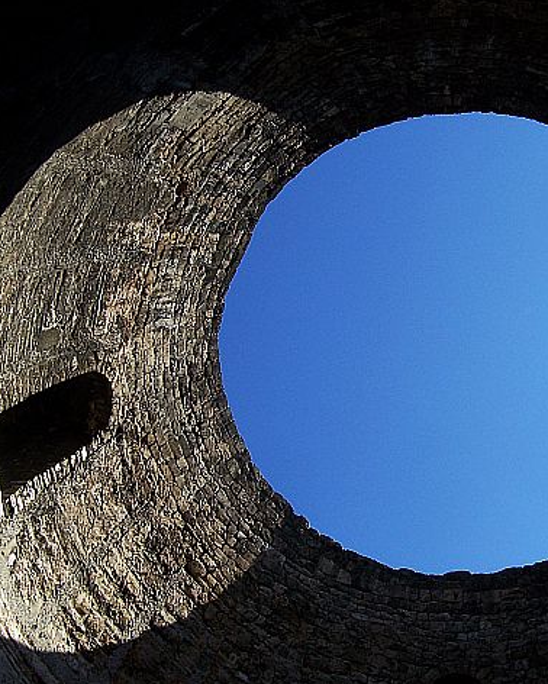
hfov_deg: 33.3
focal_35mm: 45
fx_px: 912
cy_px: 342
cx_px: 344
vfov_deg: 41.1
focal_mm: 5.6
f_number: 5.6
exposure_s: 1/350
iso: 80
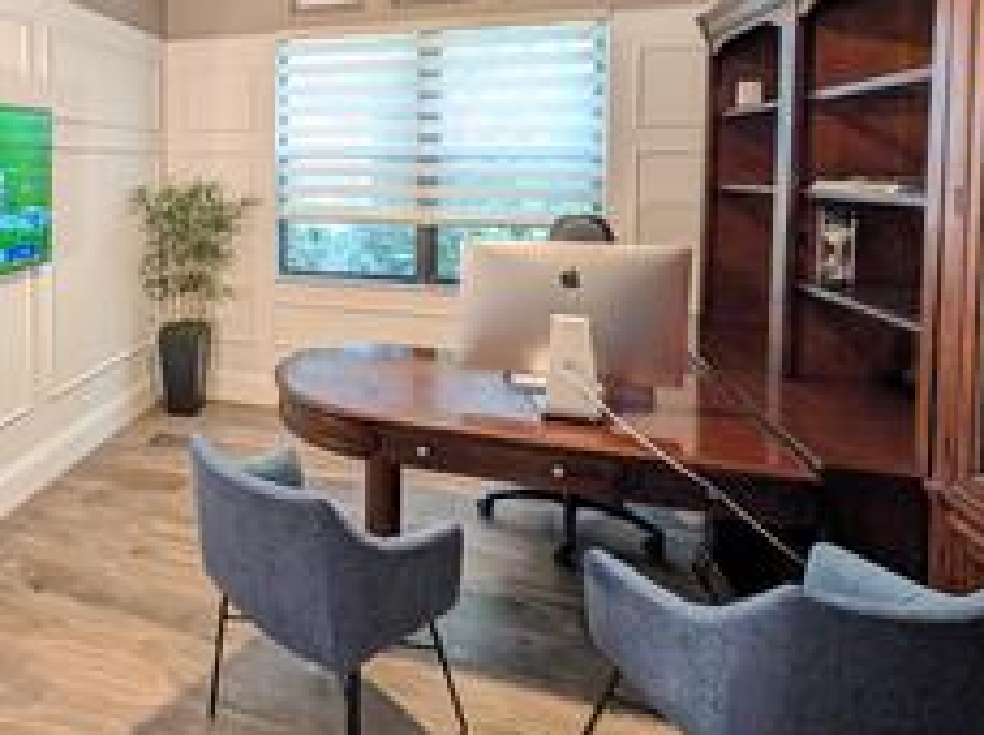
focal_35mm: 21
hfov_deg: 73.3
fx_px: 596
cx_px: 241
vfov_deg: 60.1
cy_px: 189
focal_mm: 2.02
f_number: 1.7
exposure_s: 1/60
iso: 348
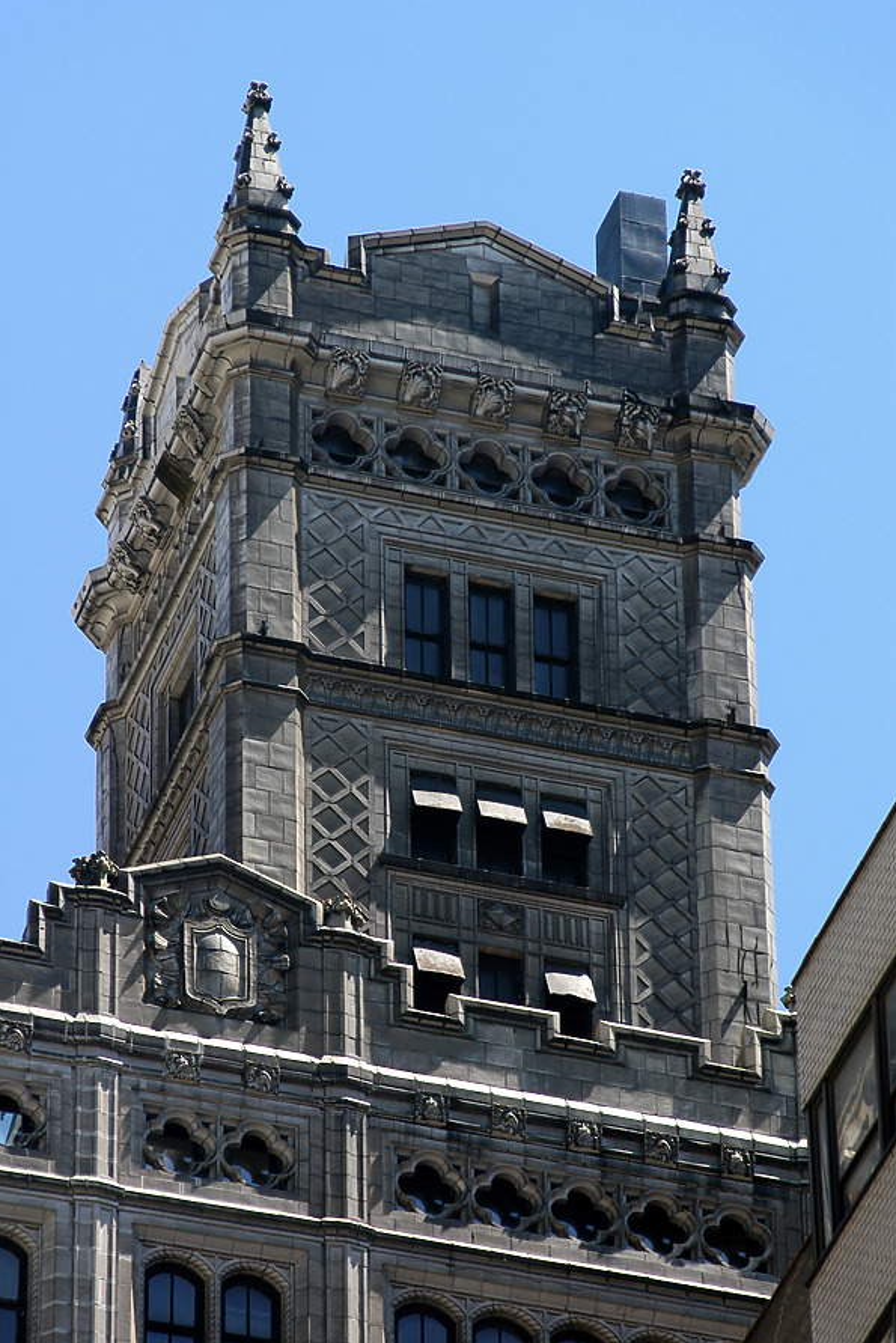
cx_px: 449
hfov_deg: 5.3
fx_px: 9590
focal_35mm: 257
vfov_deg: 8.0
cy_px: 673
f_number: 4.5
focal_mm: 170
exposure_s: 1/500
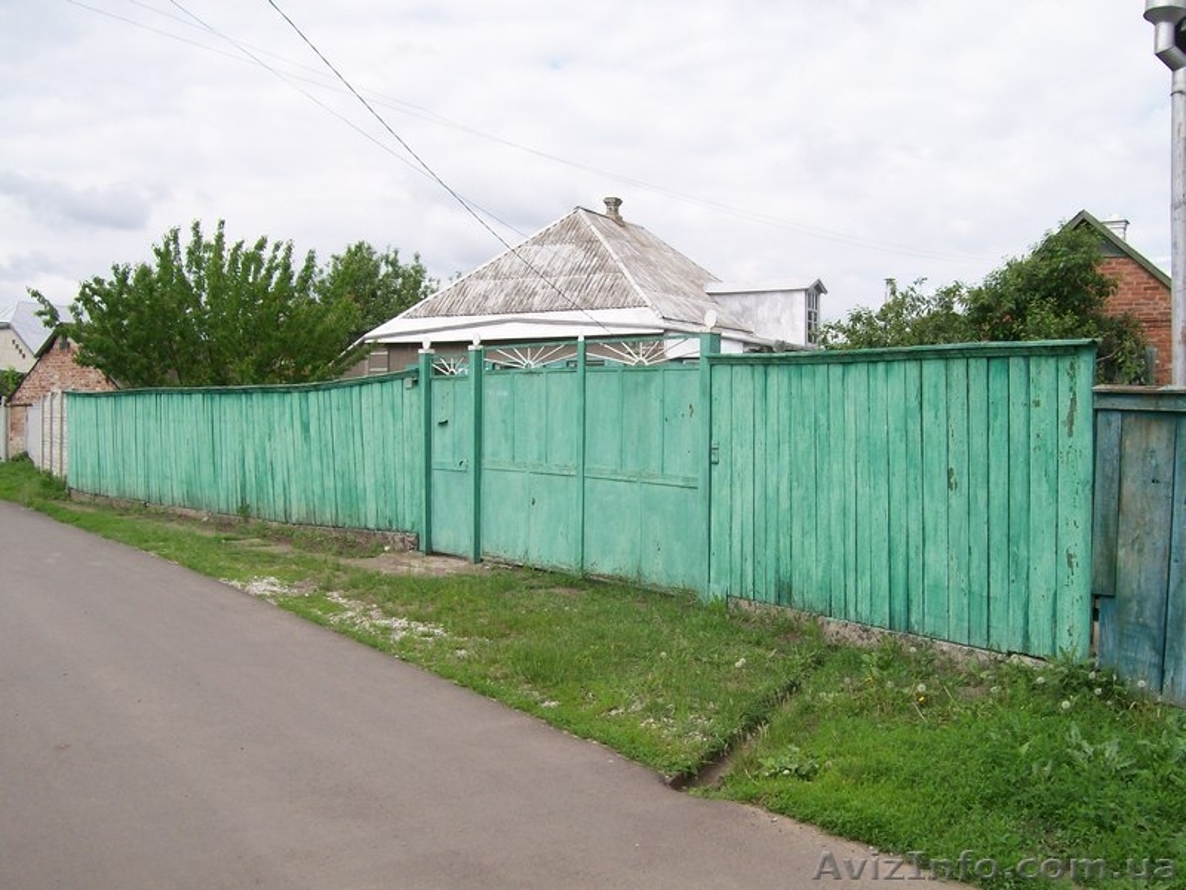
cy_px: 445
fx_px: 1233
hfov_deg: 51.4
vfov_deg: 39.7
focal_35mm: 36
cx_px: 593
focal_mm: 6
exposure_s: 1/465
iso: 80
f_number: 4.8
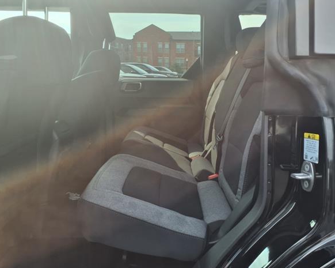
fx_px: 287
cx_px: 179
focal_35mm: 29
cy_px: 134
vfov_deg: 49.9
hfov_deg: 60.4
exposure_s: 1/357
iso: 40
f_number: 1.9
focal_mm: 3.58
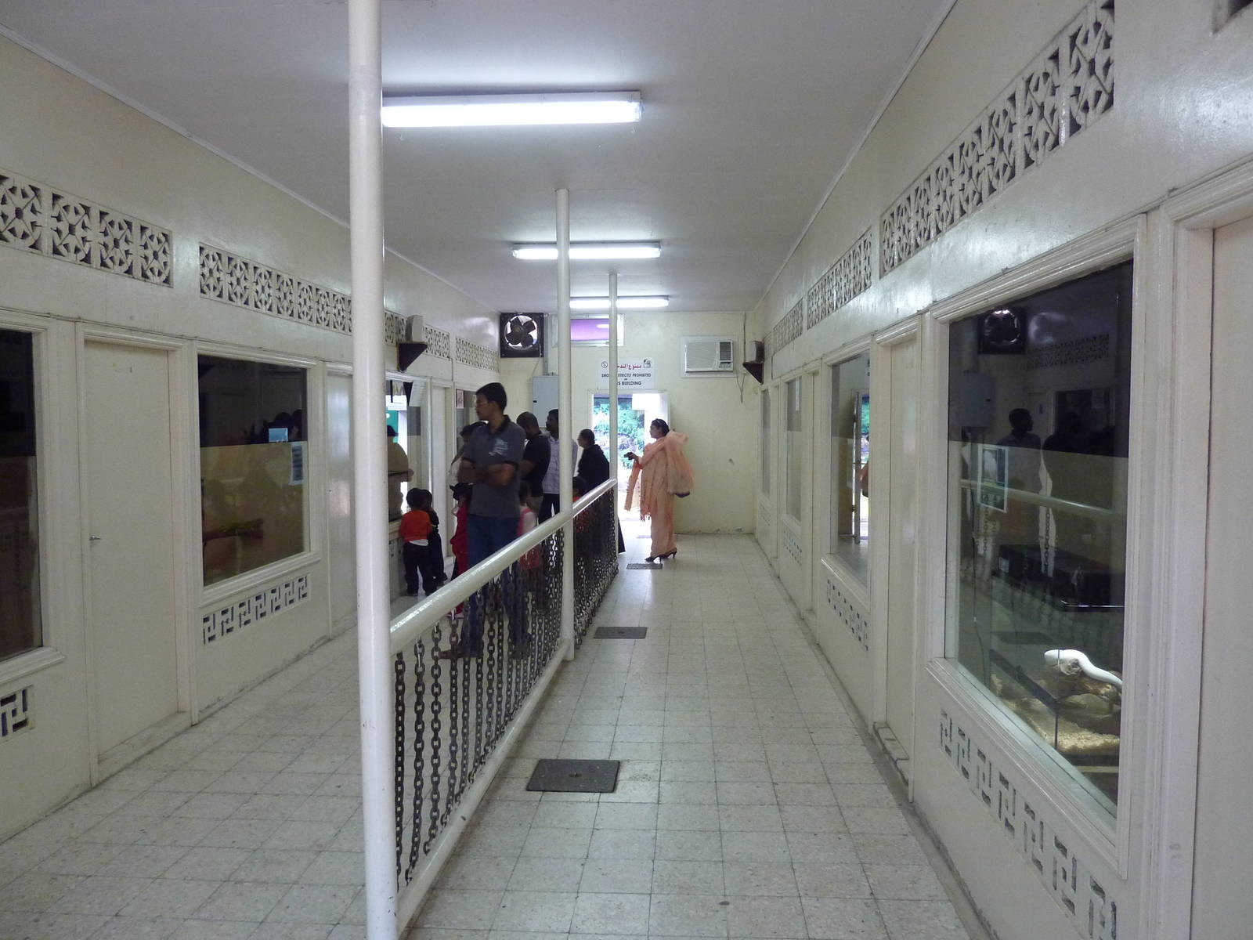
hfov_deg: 69.4
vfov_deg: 54.9
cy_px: 470
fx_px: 905
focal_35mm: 25
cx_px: 626
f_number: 3.3
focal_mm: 4.1
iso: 320
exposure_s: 1/30
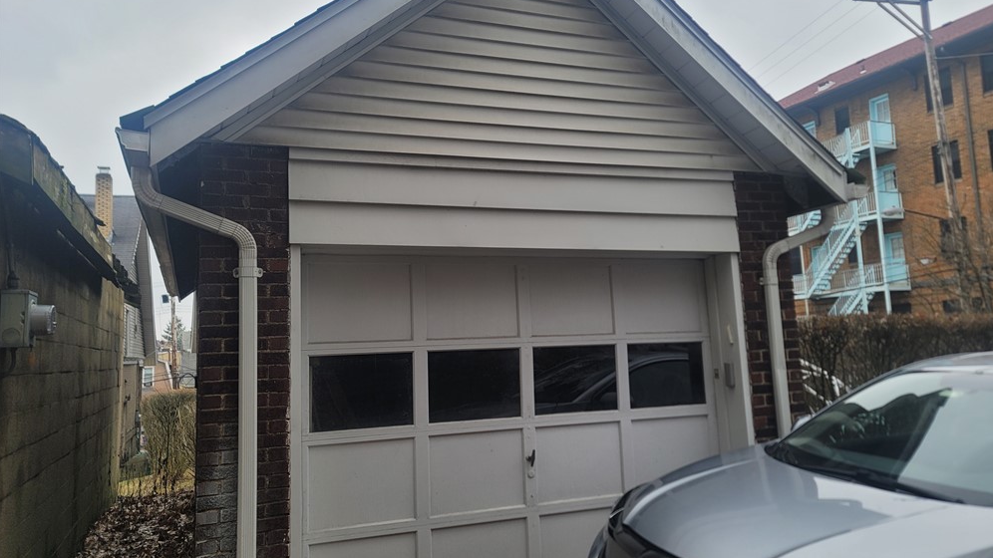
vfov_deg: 41.5
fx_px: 737
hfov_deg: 67.9
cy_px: 273
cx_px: 506
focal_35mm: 28
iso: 25
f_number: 1.8
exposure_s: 1/120
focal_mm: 7
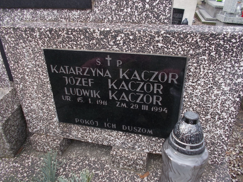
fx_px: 190
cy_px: 92
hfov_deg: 65.3
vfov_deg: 51.4
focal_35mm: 27
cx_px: 126
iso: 80
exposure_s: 1/160
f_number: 3.2
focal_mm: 4.6
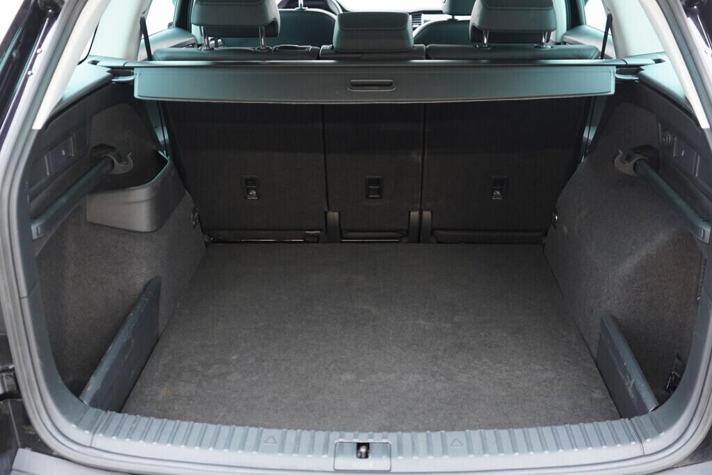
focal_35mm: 36
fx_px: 712
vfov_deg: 36.9
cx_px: 356
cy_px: 238
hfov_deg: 53.1
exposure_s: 1/40
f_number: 2.8
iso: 1000
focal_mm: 24
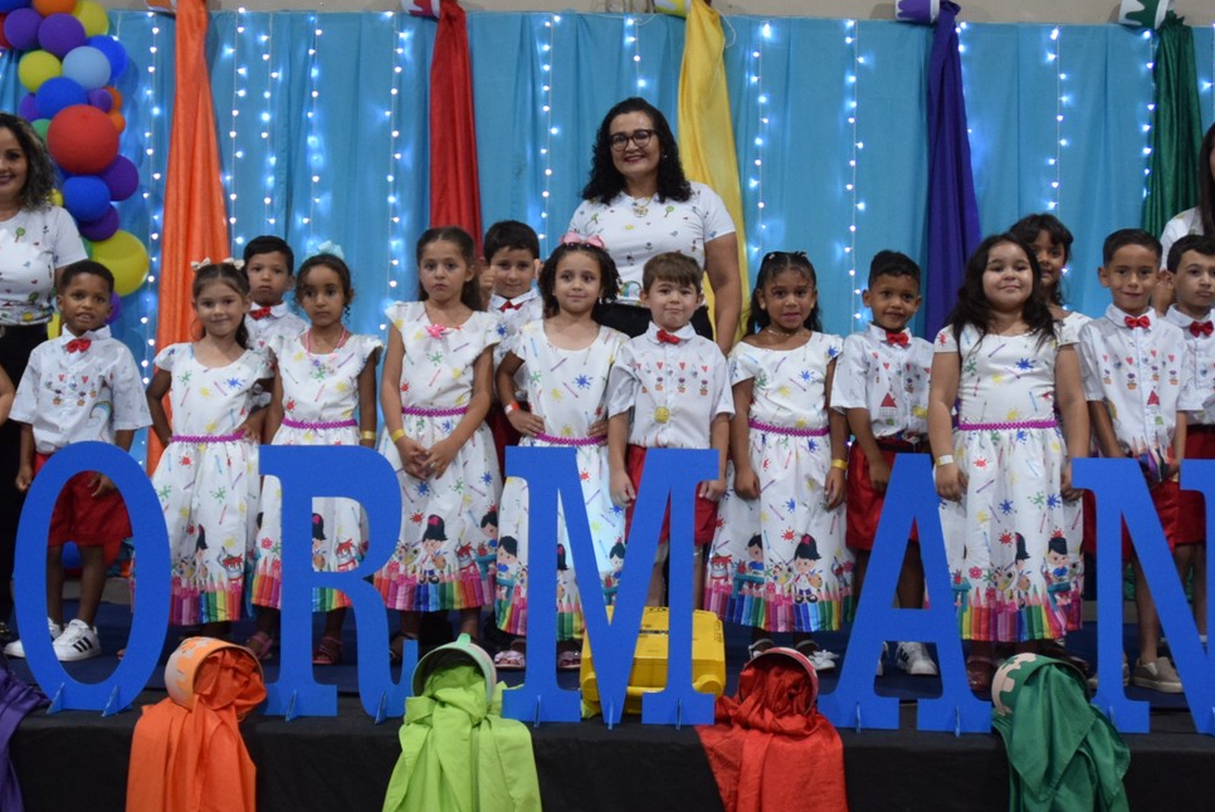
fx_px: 1554
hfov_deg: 42.7
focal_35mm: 46
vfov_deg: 29.3
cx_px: 630
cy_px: 392
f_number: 3.5
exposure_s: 1/60
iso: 1600
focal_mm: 18
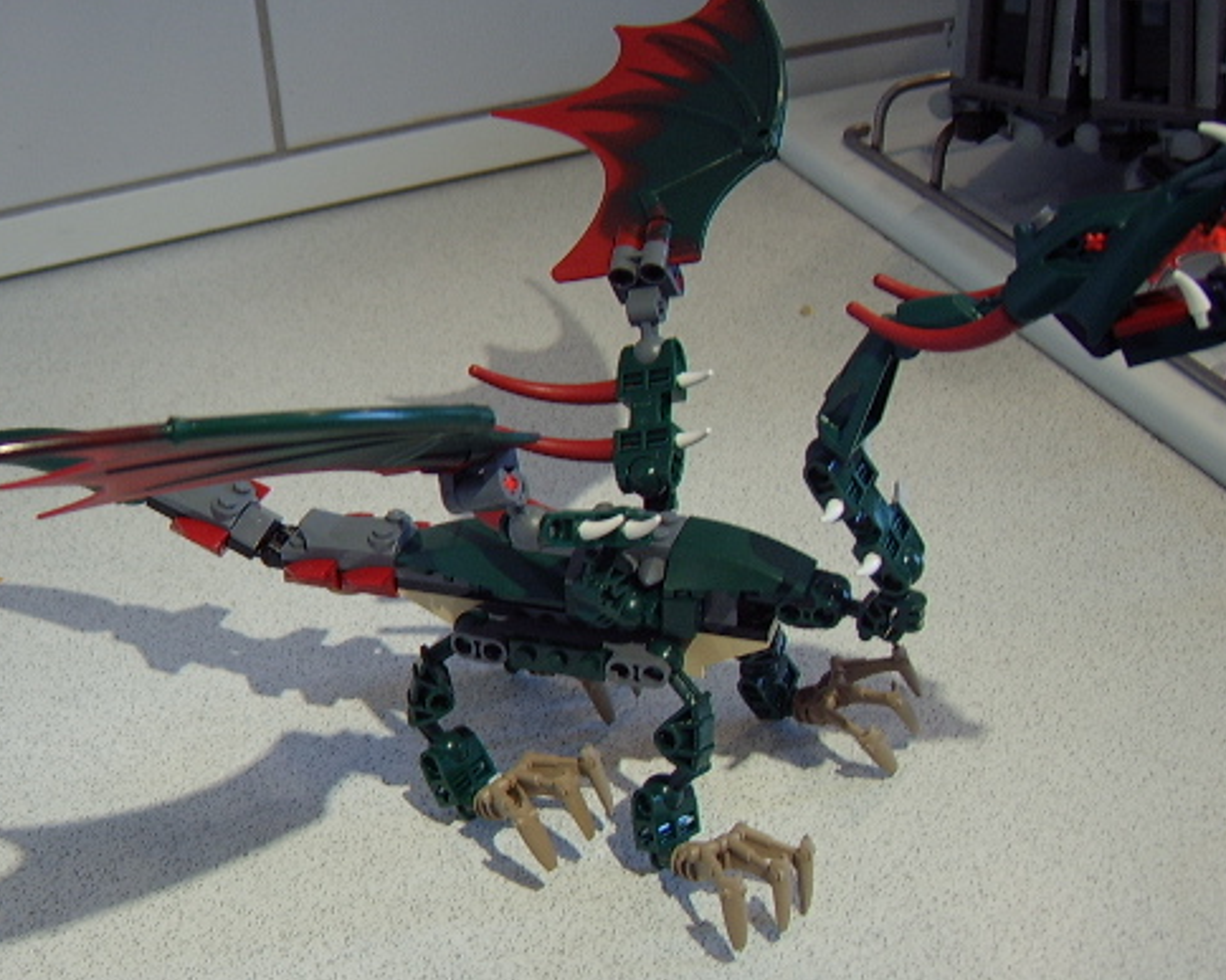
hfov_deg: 45.8
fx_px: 1451
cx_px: 570
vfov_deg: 37.3
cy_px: 537
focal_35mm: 40
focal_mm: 8.13
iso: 100
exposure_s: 1/23
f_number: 2.7
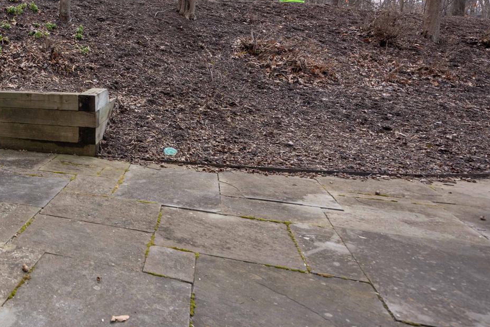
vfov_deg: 40.3
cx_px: -39
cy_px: 58
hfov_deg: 46.2
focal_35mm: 31
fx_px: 422
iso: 200
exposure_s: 1/250
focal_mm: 14
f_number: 5.6
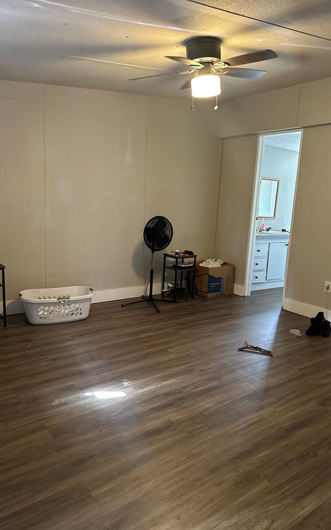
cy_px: 265
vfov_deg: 70.4
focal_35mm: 26
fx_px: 375
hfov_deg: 47.5
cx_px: 186
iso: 640
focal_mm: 6.86
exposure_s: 1/60
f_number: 1.78
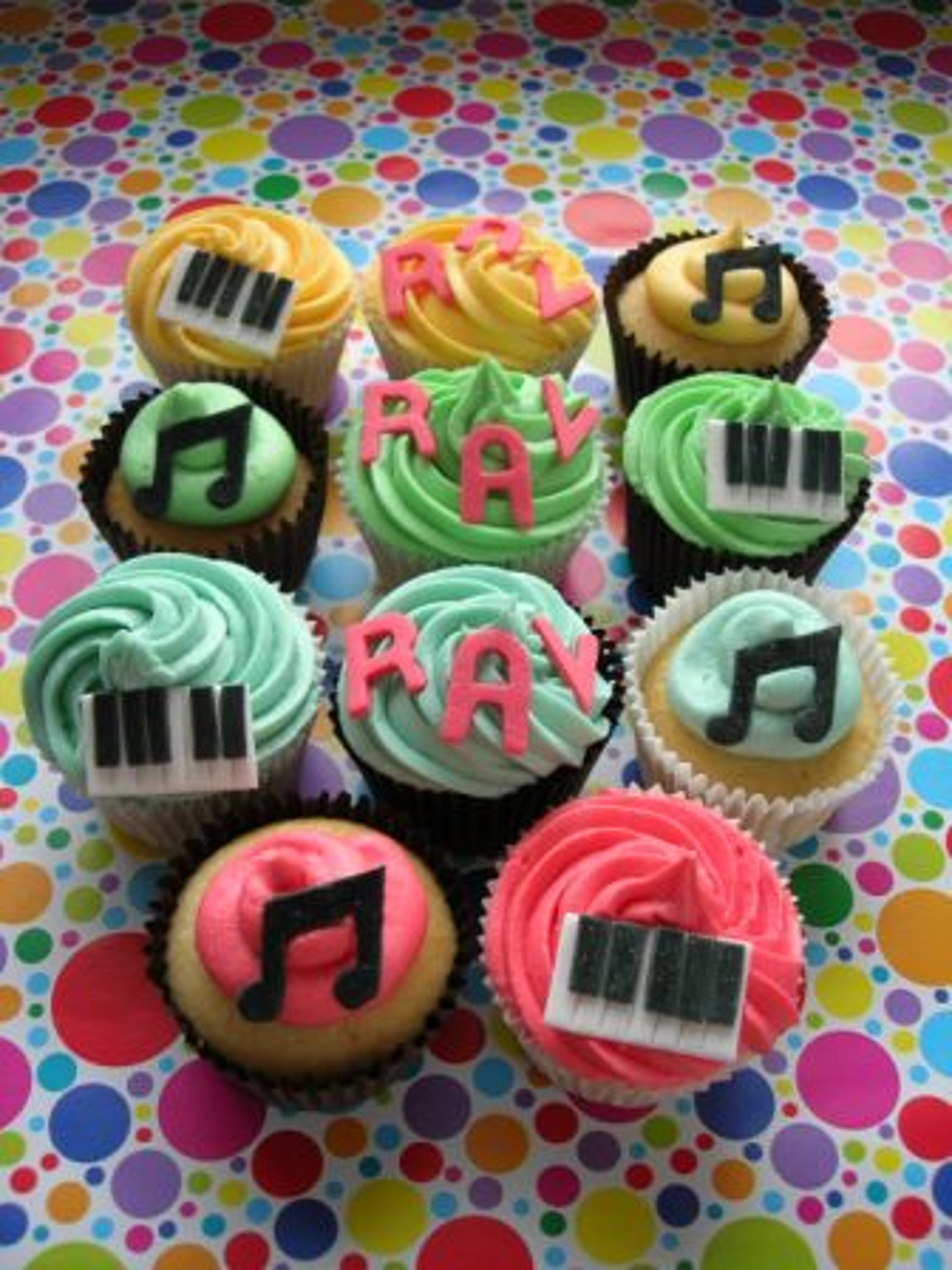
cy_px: 635
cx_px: 476
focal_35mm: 38
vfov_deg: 49.0
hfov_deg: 37.7
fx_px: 1393
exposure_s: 1/50.5
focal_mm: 7.8
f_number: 2.8
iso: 64
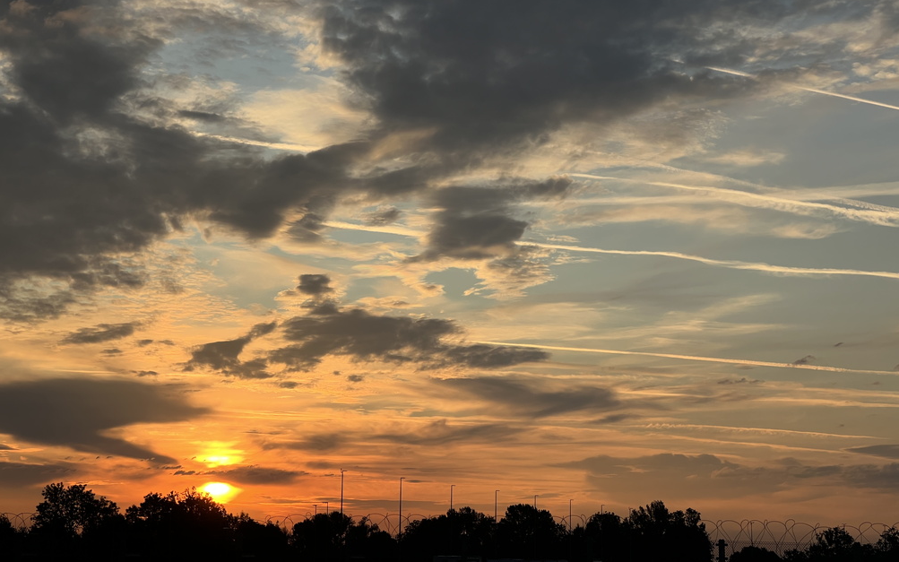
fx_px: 2009
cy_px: 243
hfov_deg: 25.2
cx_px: 451
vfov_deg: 15.9
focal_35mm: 82
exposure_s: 1/494
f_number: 2.8
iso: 32
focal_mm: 9
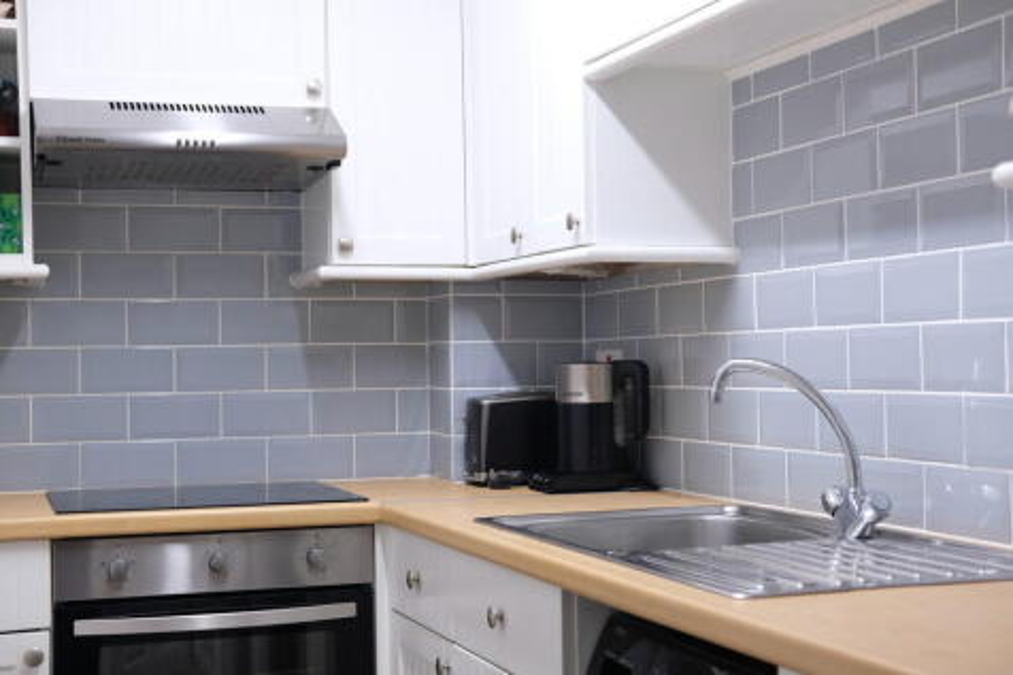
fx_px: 1491
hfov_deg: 37.5
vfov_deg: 25.5
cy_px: 338
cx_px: 506
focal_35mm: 53
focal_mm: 35
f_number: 4
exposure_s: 1/125
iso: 2000
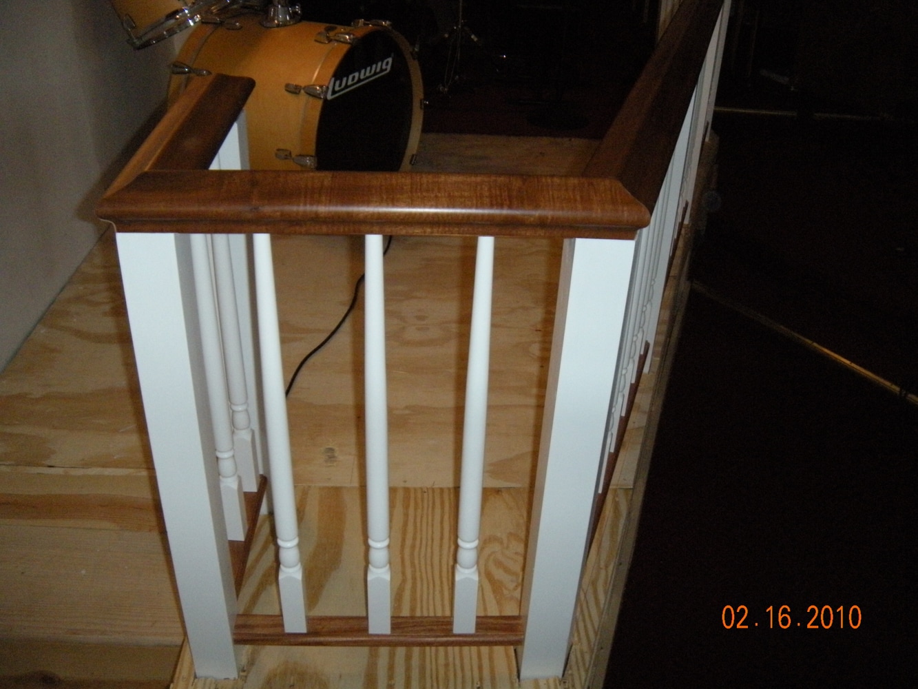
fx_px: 928
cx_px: 459
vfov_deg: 40.7
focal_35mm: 35
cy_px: 344
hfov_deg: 52.6
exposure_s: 1/60
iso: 400
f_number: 3.8
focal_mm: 5.9
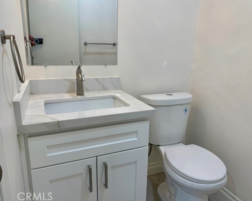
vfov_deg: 54.9
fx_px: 194
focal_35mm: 26
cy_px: 98
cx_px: 133
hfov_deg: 66.0
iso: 80
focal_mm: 6.76
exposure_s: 1/120
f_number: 1.78
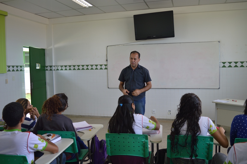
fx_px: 226
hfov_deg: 57.3
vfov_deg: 39.9
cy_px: 82
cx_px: 124
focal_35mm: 33
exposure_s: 1/30
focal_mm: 22
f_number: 3.8
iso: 110
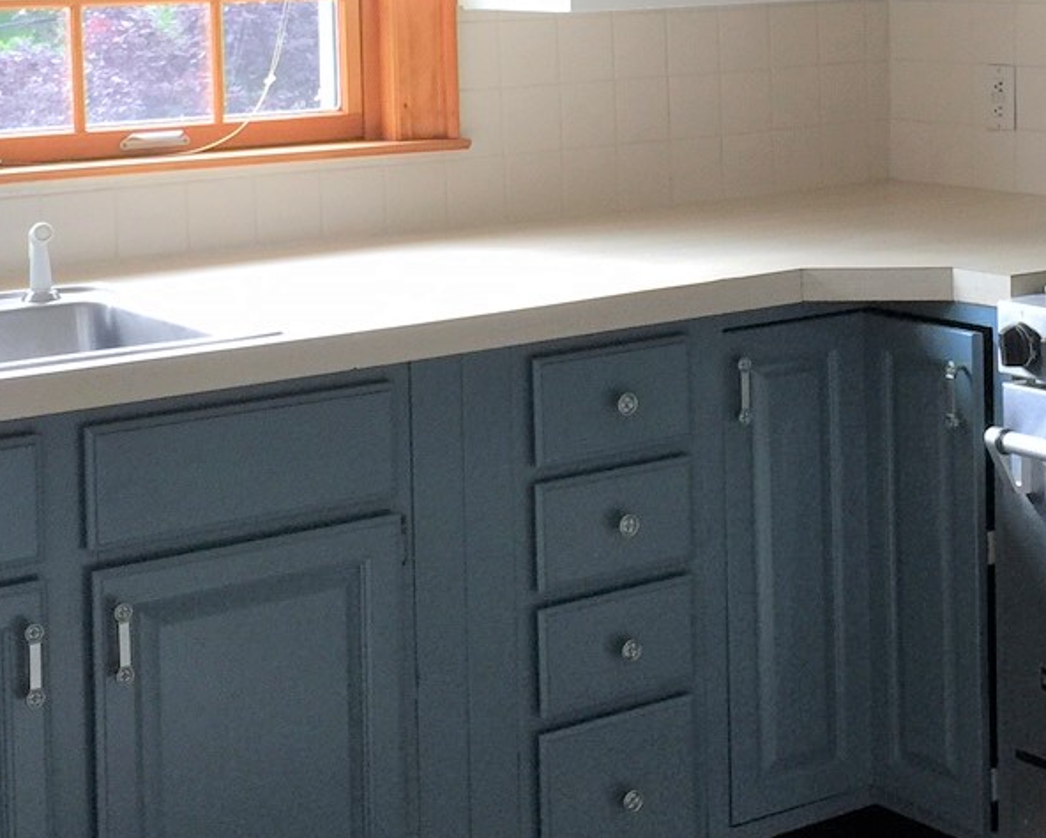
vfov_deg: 19.4
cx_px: 827
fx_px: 2415
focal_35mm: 78
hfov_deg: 24.1
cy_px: 131
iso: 40
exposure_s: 1/30
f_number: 2.2
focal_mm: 4.15
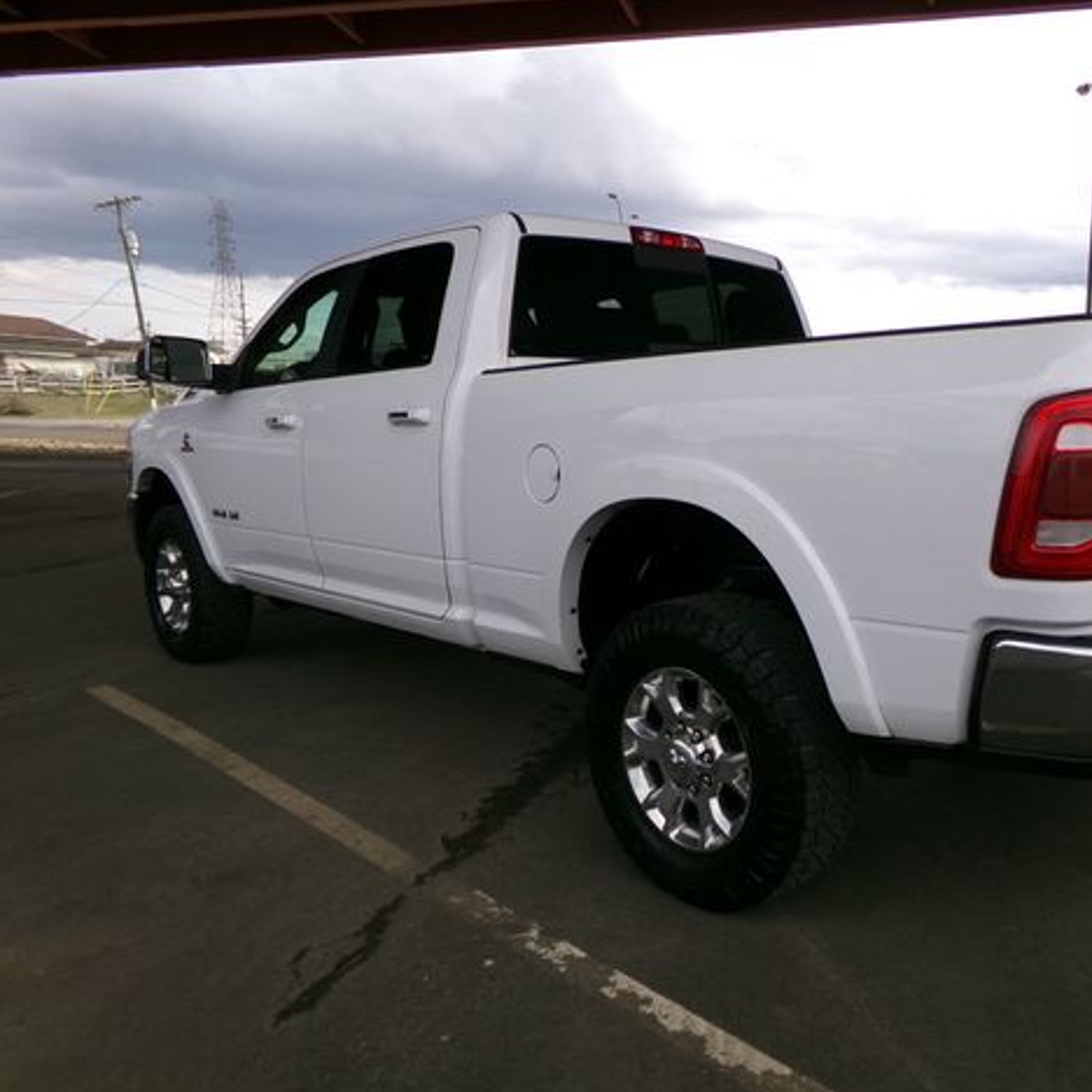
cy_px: 551
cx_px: 740
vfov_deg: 55.6
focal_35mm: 29
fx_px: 1035
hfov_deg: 54.4
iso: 100
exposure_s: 1/60
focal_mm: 4.3
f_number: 11.07
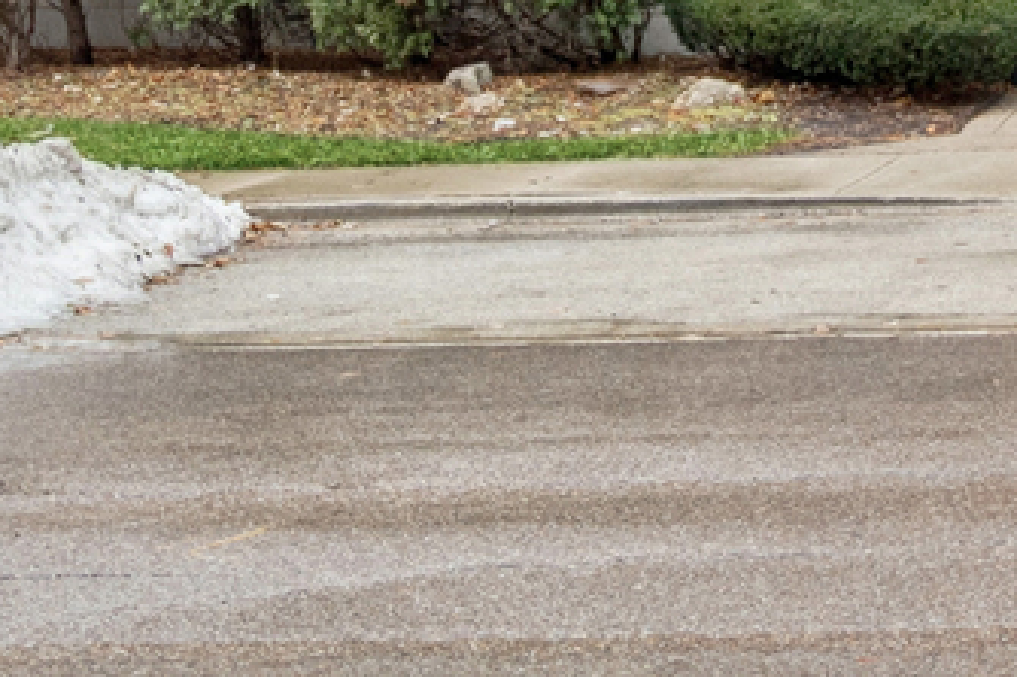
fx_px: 2666
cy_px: -619
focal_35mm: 94
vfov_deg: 12.9
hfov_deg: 19.6
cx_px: 1381
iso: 320
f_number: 8
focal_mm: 13
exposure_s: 1/50
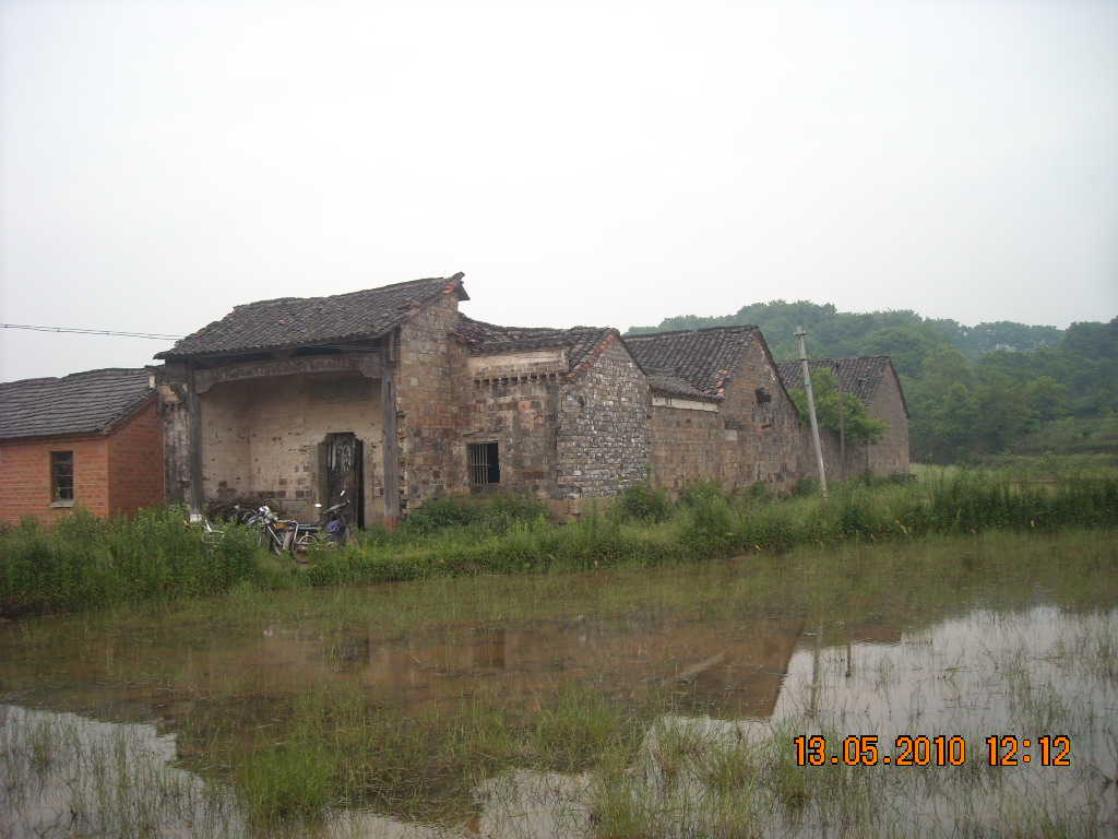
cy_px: 420
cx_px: 559
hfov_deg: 52.6
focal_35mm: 35
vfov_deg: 40.7
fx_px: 1130
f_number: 5.6
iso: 64
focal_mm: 5.7
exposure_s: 1/148
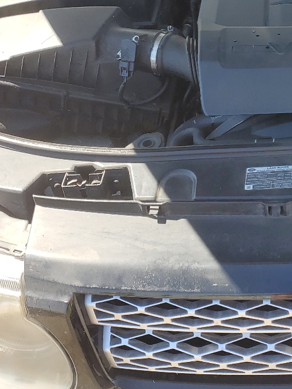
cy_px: 89
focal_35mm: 63
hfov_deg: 21.5
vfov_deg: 30.1
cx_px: 356
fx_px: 709
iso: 50
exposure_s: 1/556
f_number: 1.5
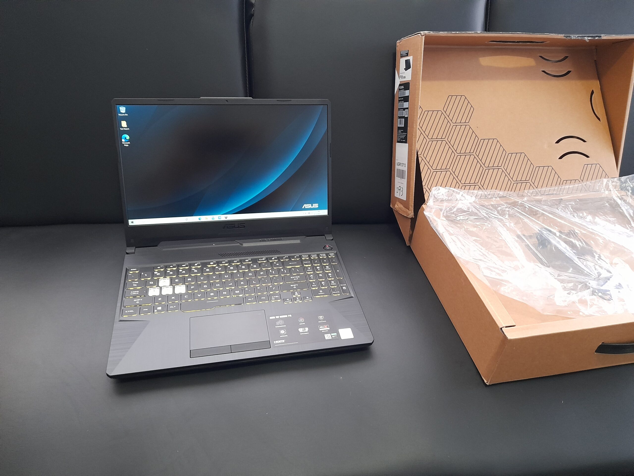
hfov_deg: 69.4
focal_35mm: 25
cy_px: 238
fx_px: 458
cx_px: 317
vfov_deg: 54.9
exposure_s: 1/24
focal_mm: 4.6
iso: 400
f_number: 2
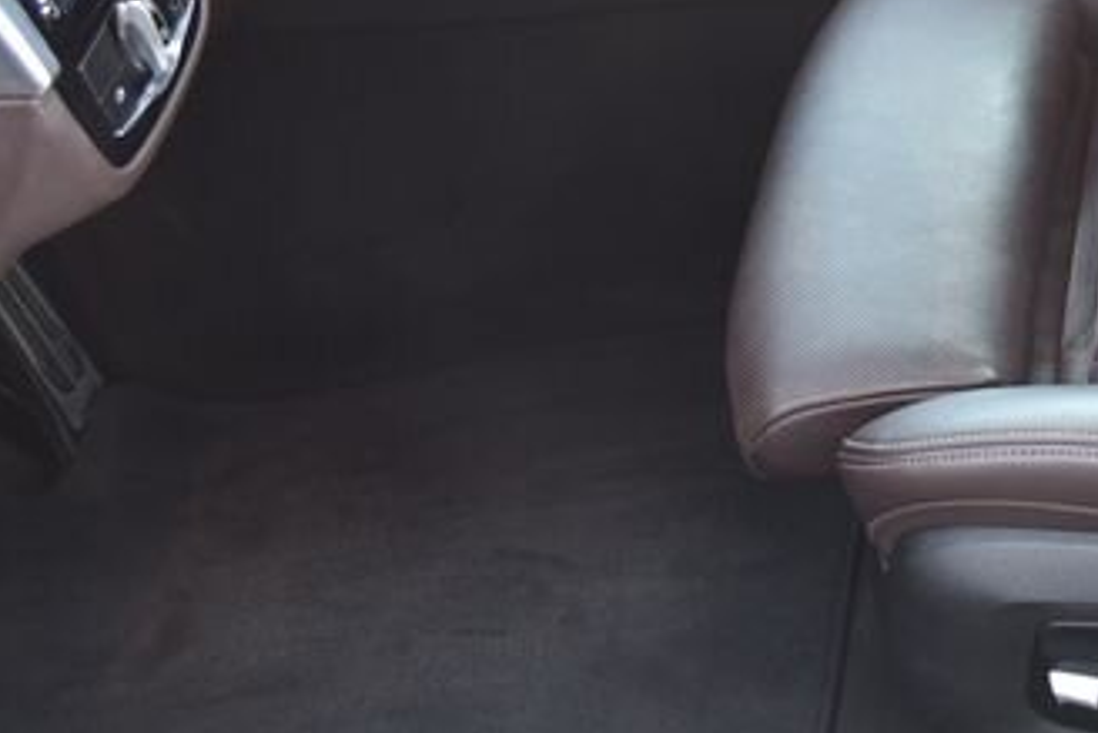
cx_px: 1168
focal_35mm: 100
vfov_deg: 13.2
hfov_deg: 19.6
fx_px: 3051
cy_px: -234
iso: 500
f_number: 4
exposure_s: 1/40
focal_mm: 32
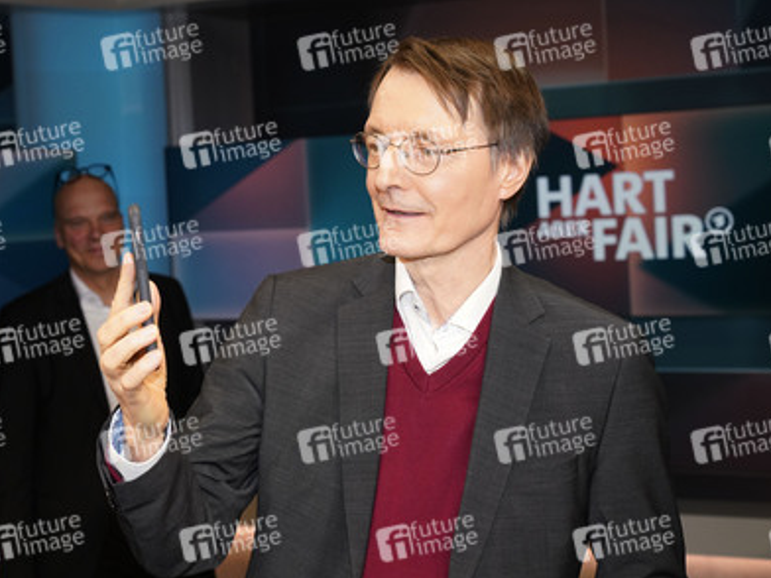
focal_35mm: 52
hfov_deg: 36.8
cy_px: 293
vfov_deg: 28.0
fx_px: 1158
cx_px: 375
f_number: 5
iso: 2000
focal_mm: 47
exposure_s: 1/160
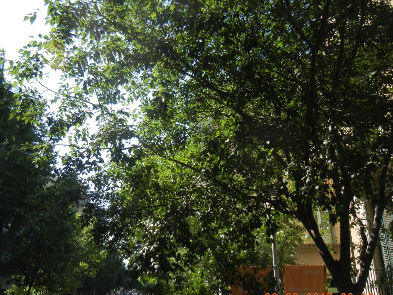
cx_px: 179
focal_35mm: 34
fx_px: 386
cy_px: 166
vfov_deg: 41.7
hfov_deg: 53.9
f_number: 3.5
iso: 160
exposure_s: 1/628
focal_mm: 5.4
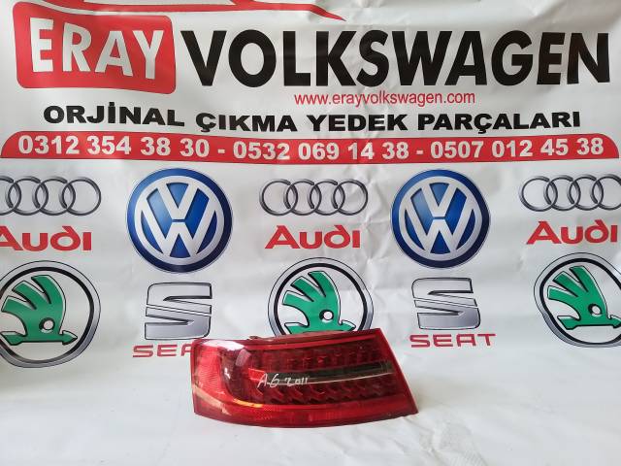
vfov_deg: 51.4
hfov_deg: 65.3
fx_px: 484
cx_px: 310
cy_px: 233
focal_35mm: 27
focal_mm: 3.93
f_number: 1.7
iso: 50
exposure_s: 1/167
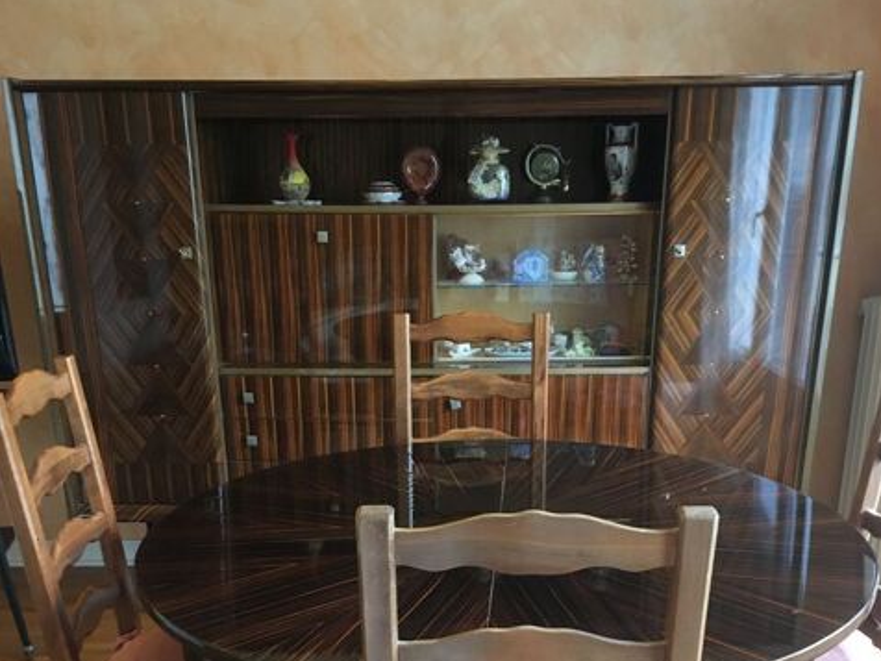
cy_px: 555
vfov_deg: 35.3
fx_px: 993
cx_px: 442
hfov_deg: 47.9
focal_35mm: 39
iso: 200
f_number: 2.2
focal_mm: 4.15
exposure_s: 1/33
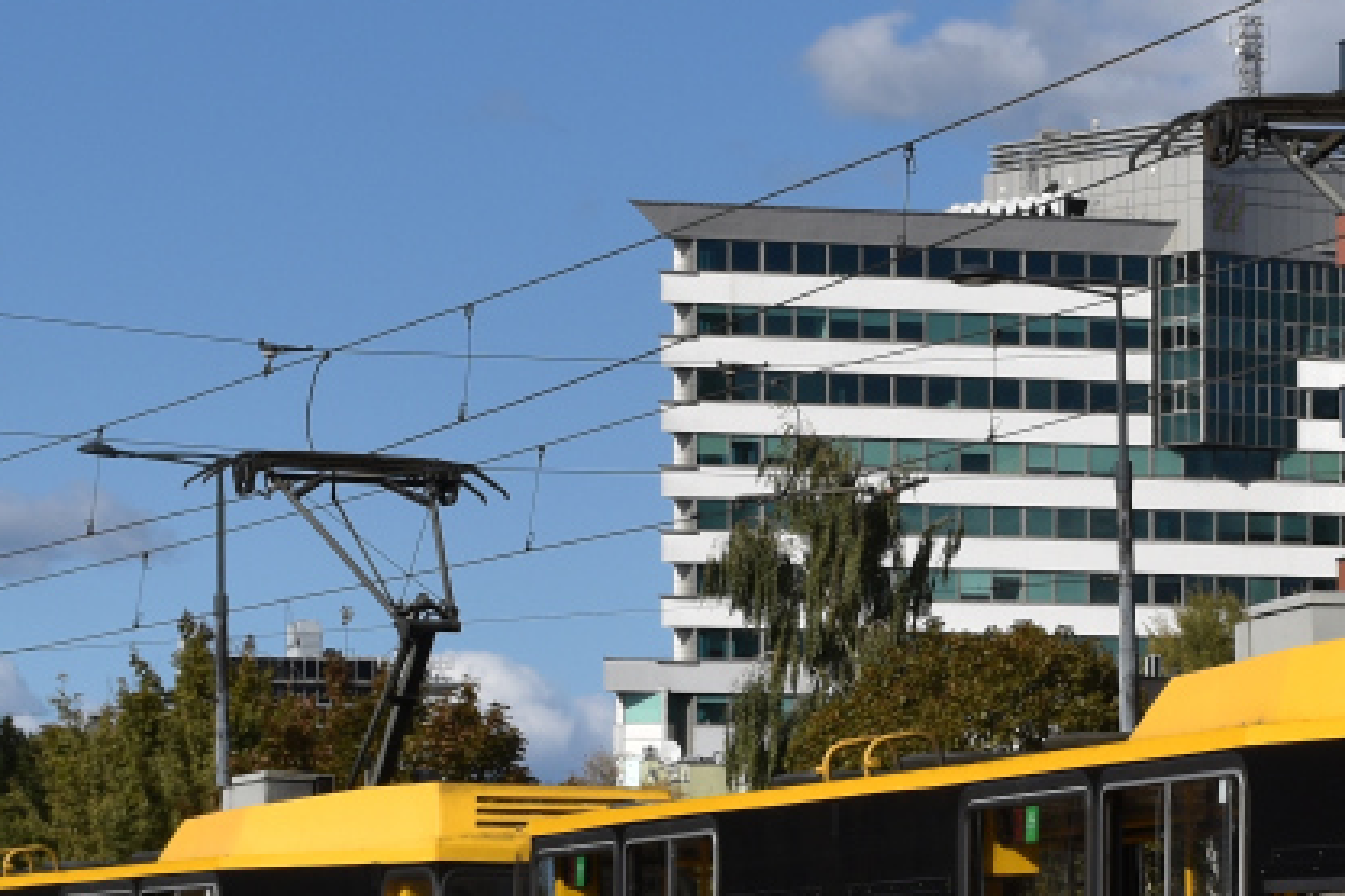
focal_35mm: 159
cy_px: 807
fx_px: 5940
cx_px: 1145
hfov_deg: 12.8
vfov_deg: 8.6
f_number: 8
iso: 100
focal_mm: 34
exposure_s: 1/640
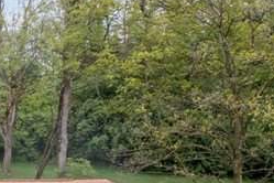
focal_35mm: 122
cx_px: -257
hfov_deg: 14.3
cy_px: 247
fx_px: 928
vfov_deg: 10.9
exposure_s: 1/120
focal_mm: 10.26
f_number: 6.3
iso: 100
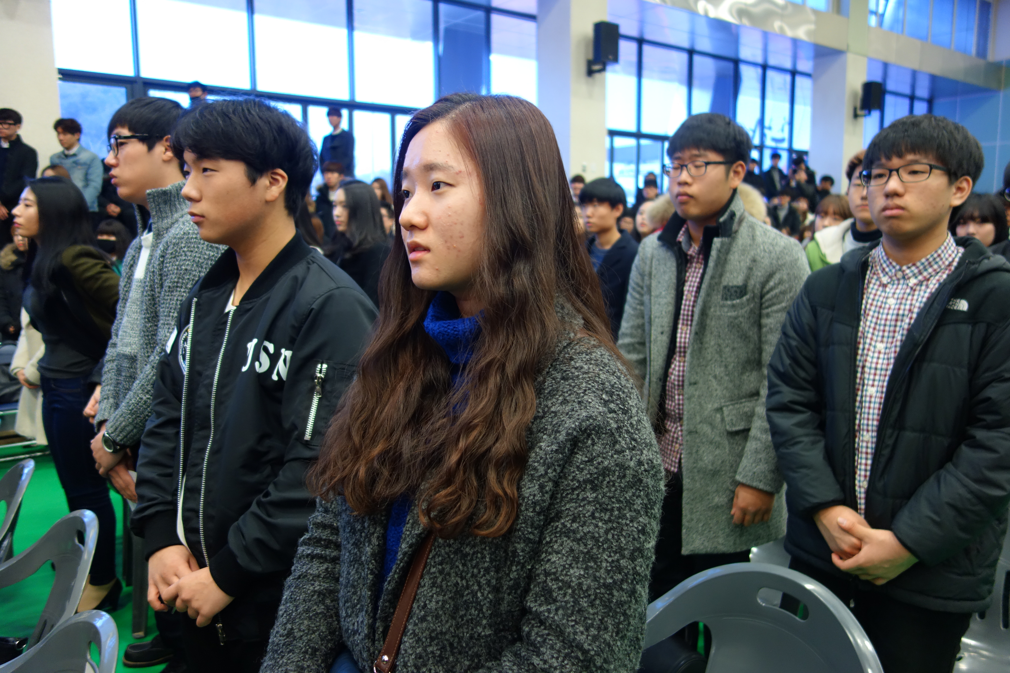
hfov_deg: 65.5
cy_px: 336
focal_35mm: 28
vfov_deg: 46.4
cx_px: 505
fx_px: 785
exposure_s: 1/125
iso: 500
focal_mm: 10.4
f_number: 1.8
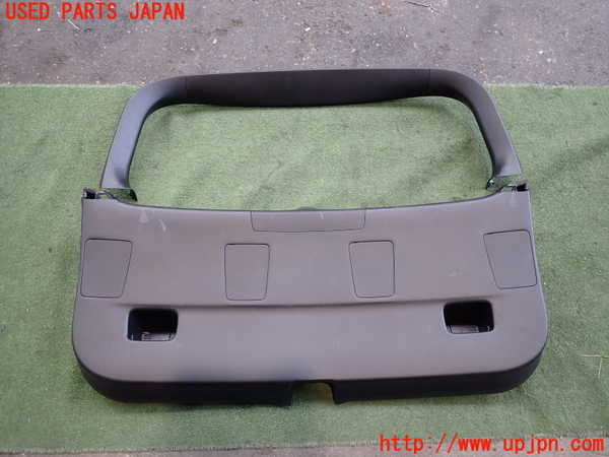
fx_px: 440
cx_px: 304
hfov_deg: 69.4
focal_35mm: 25
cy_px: 228
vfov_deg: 54.9
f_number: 2
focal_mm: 4.5
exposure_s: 1/50
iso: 200
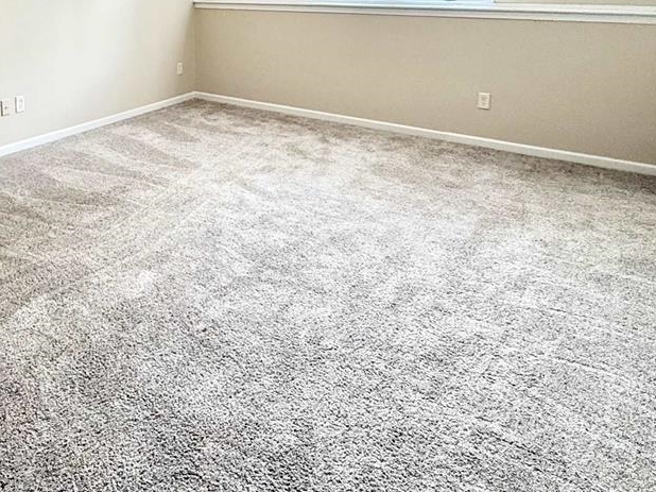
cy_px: 75
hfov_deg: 57.9
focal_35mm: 29
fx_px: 549
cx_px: 151
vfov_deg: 45.0
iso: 400
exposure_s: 1/120
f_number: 2.2
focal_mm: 2.22
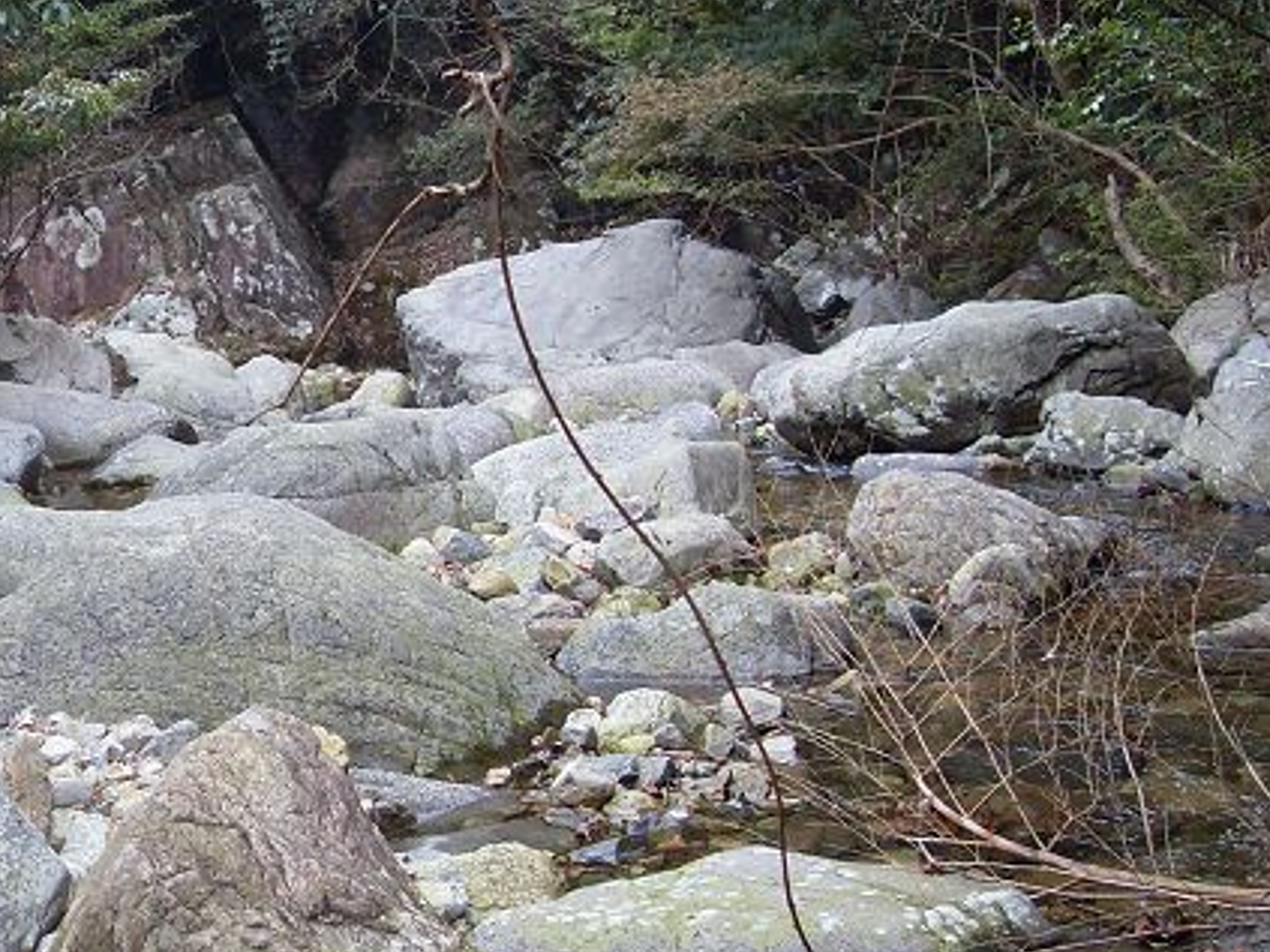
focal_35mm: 70
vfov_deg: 21.0
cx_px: 273
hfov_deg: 27.3
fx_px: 2567
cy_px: 453
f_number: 2.8
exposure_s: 1/60
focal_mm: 6.3
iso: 100
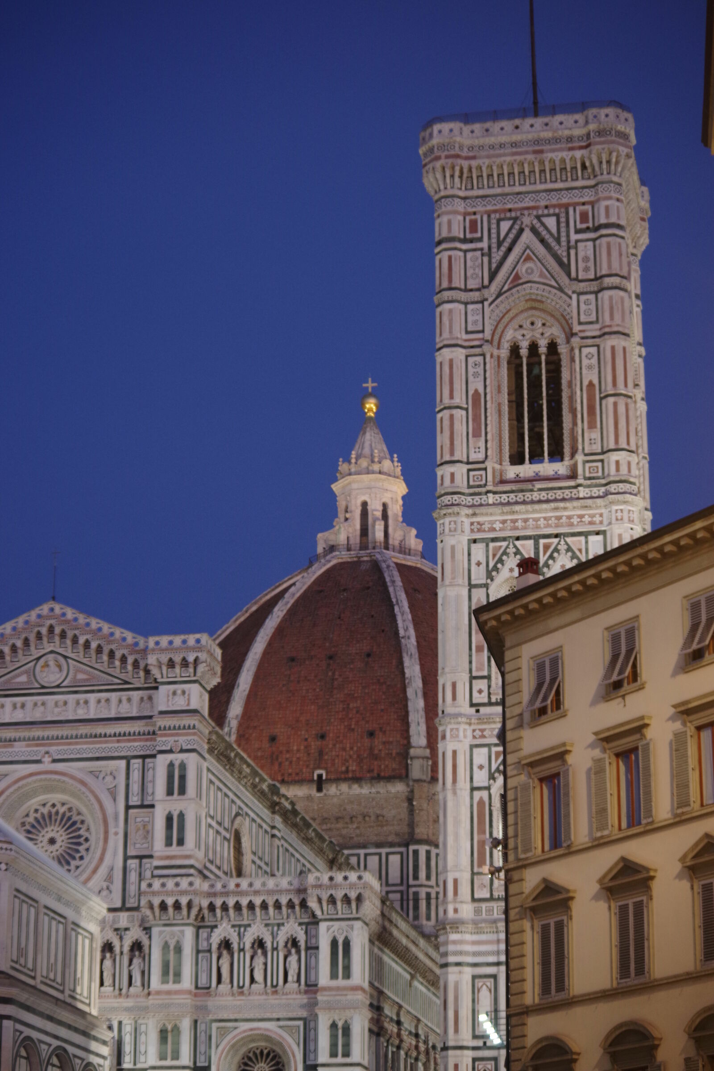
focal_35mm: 75
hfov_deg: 18.2
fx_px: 2231
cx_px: 357
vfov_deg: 27.0
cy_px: 536
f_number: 4
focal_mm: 50
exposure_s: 1/6
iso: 800
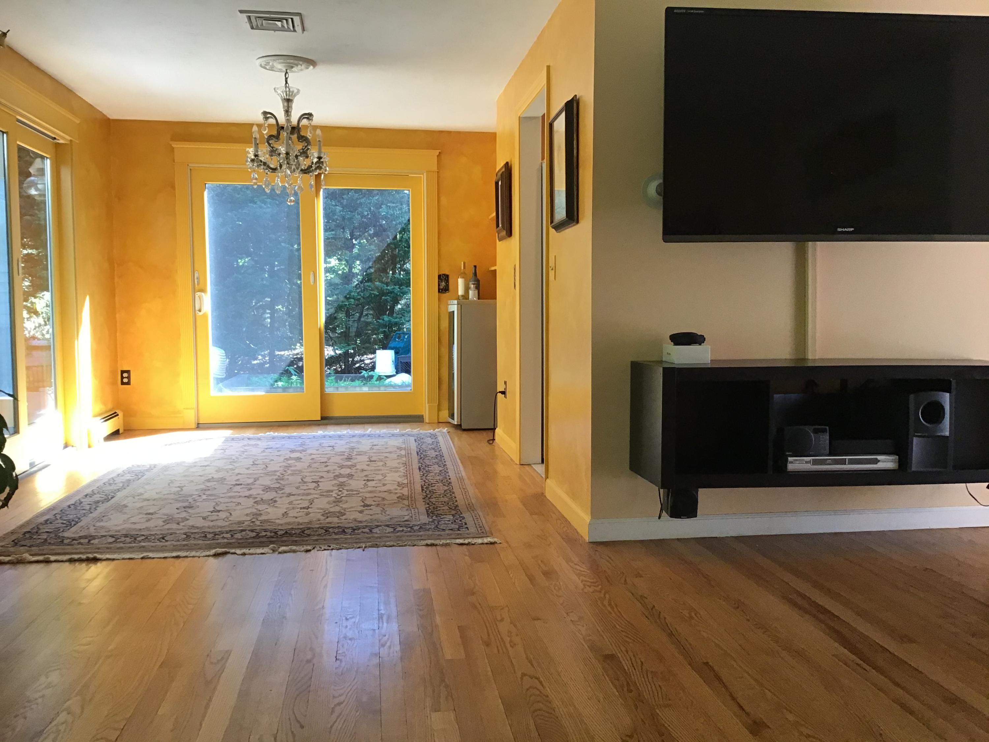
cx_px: 494
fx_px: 886
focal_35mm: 31
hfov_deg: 58.4
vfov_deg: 45.4
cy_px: 371
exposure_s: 1/30
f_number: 2.4
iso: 40
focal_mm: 3.3
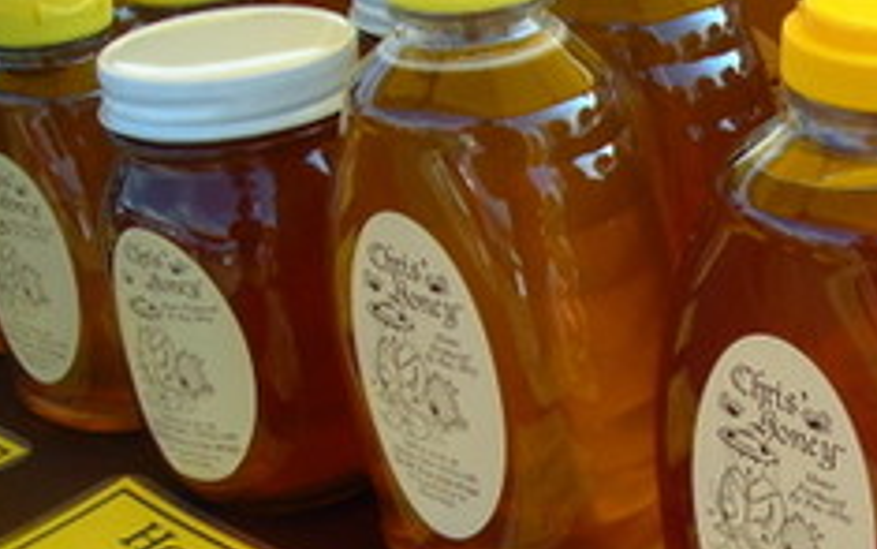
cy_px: 321
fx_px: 1913
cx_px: 853
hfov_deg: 24.8
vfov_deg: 16.3
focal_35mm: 80
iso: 50
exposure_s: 1/244
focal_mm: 6.3
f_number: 3.2
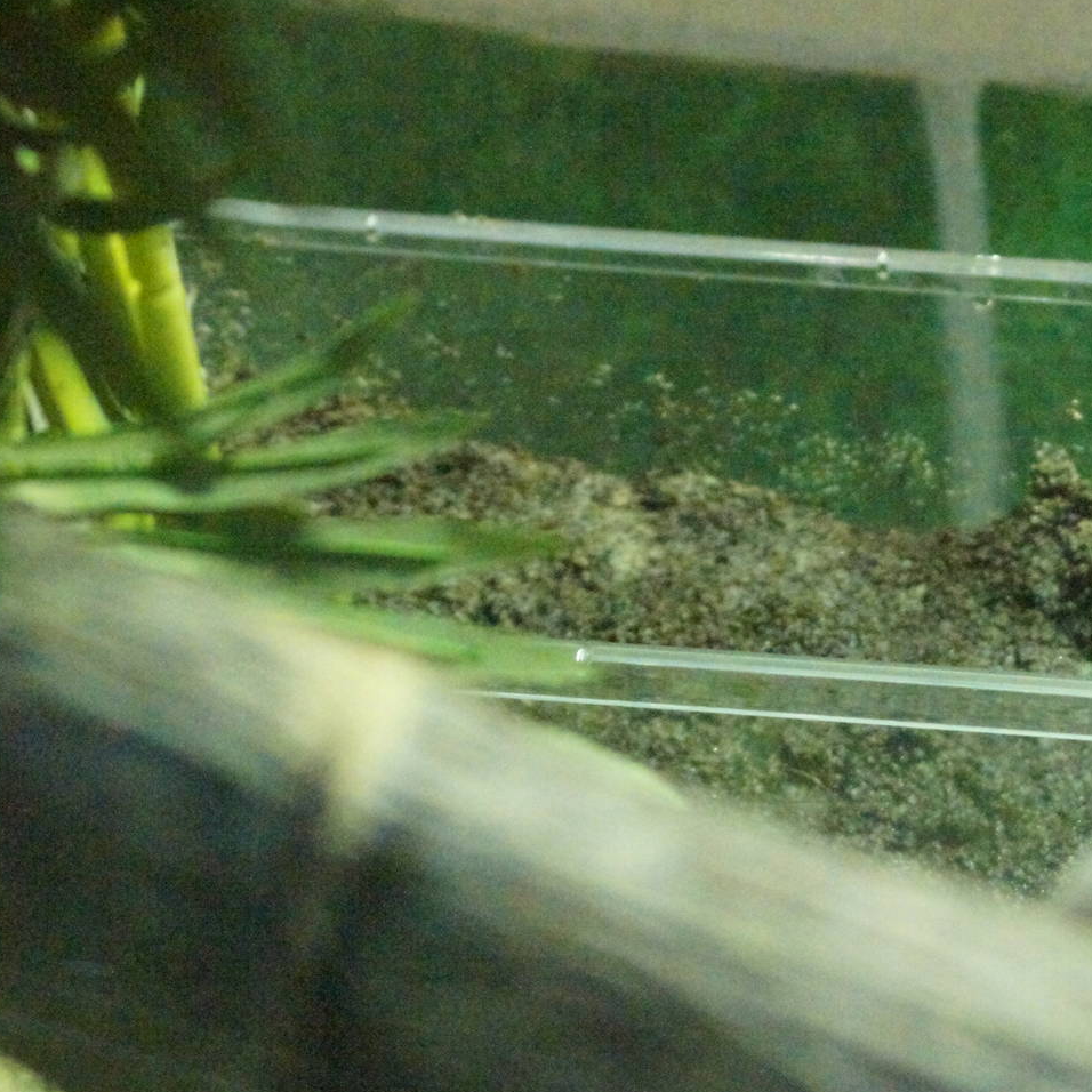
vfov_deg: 9.1
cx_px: 861
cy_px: 593
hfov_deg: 9.1
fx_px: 6853
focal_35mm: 192
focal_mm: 90
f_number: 5.6
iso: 12800
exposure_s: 1/160
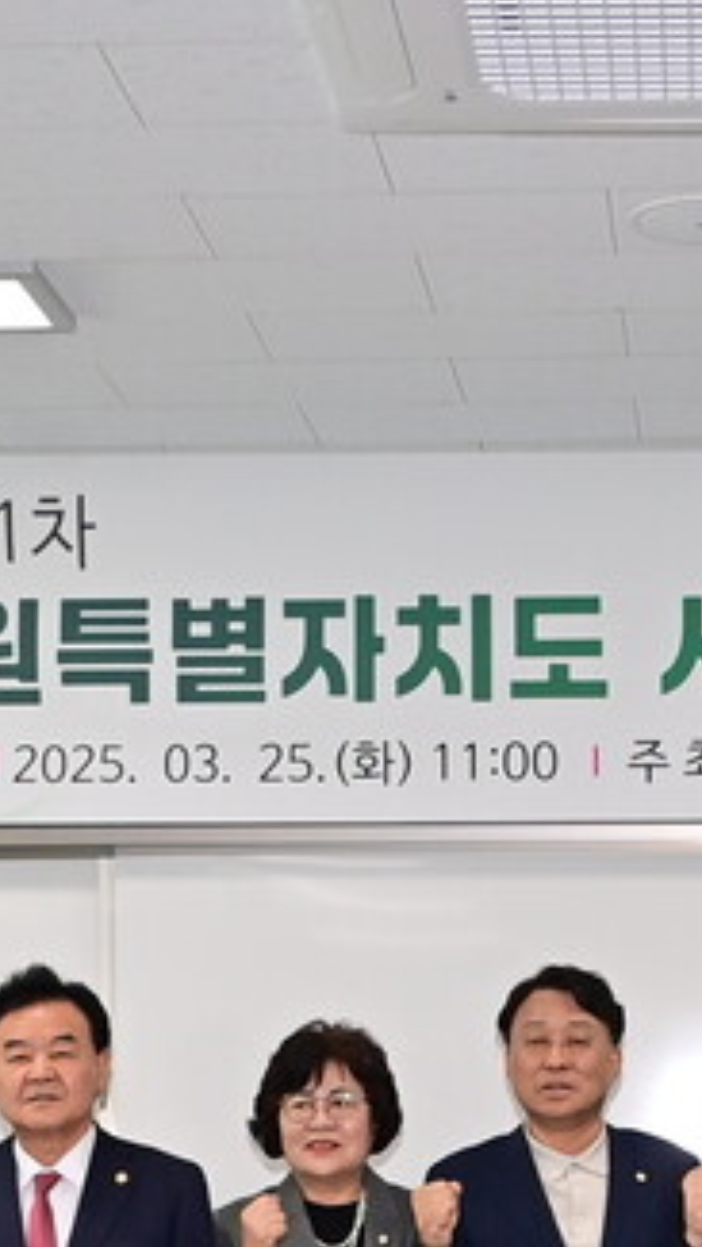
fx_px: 3108
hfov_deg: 12.7
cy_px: 1155
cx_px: 698
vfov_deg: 22.1
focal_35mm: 94
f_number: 8
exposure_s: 1/125
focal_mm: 18
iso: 1000
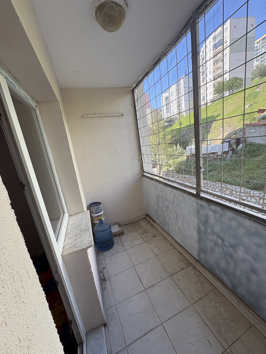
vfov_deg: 102.1
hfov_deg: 85.7
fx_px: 143
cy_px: 177
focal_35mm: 14
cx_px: 133
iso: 64
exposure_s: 1/136
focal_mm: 2.22
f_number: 2.2
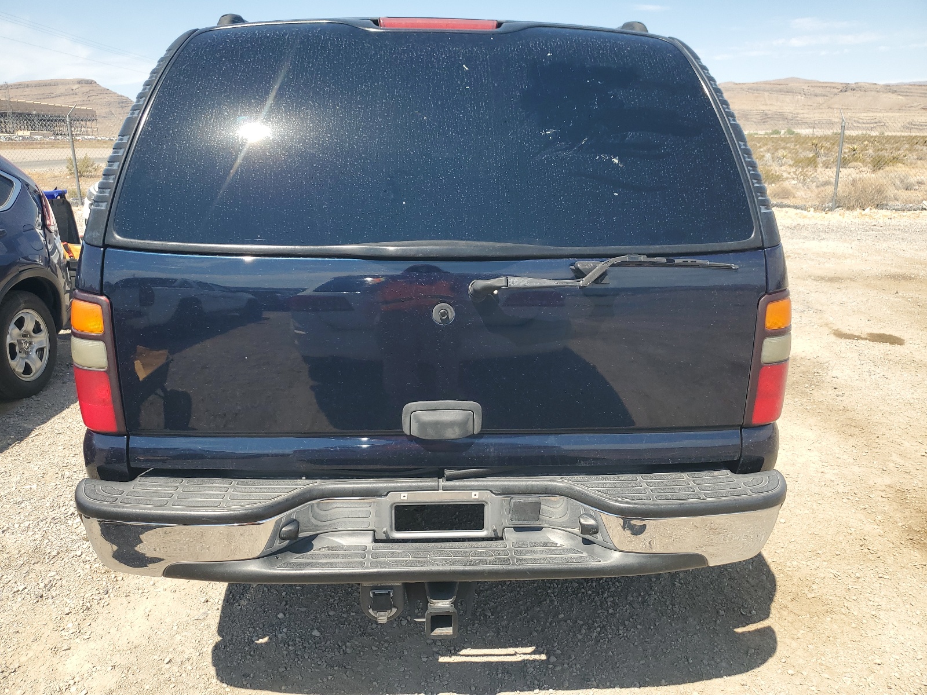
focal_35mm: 26
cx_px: 464
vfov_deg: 53.1
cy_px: 348
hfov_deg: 67.3
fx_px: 696
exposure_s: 1/1667
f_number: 1.5
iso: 50
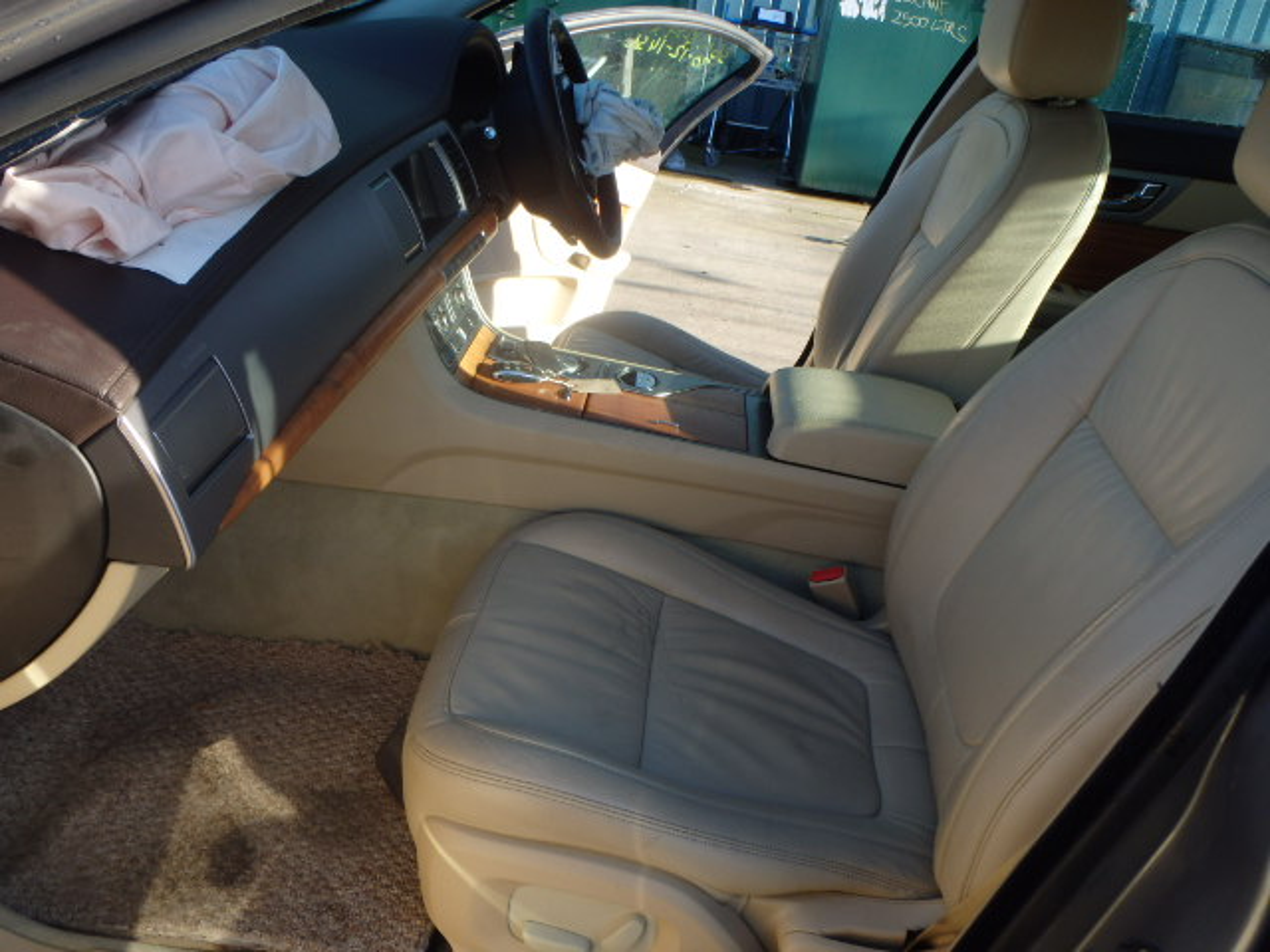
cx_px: 635
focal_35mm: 28
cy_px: 476
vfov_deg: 49.7
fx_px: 1027
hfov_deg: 63.4
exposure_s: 1/160
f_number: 3.9
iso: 125
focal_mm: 5
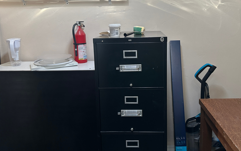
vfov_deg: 38.1
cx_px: 139
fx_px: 217
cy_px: 57
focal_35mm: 33
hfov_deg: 57.9
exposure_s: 1/60
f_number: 1.78
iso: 320
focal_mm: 6.86
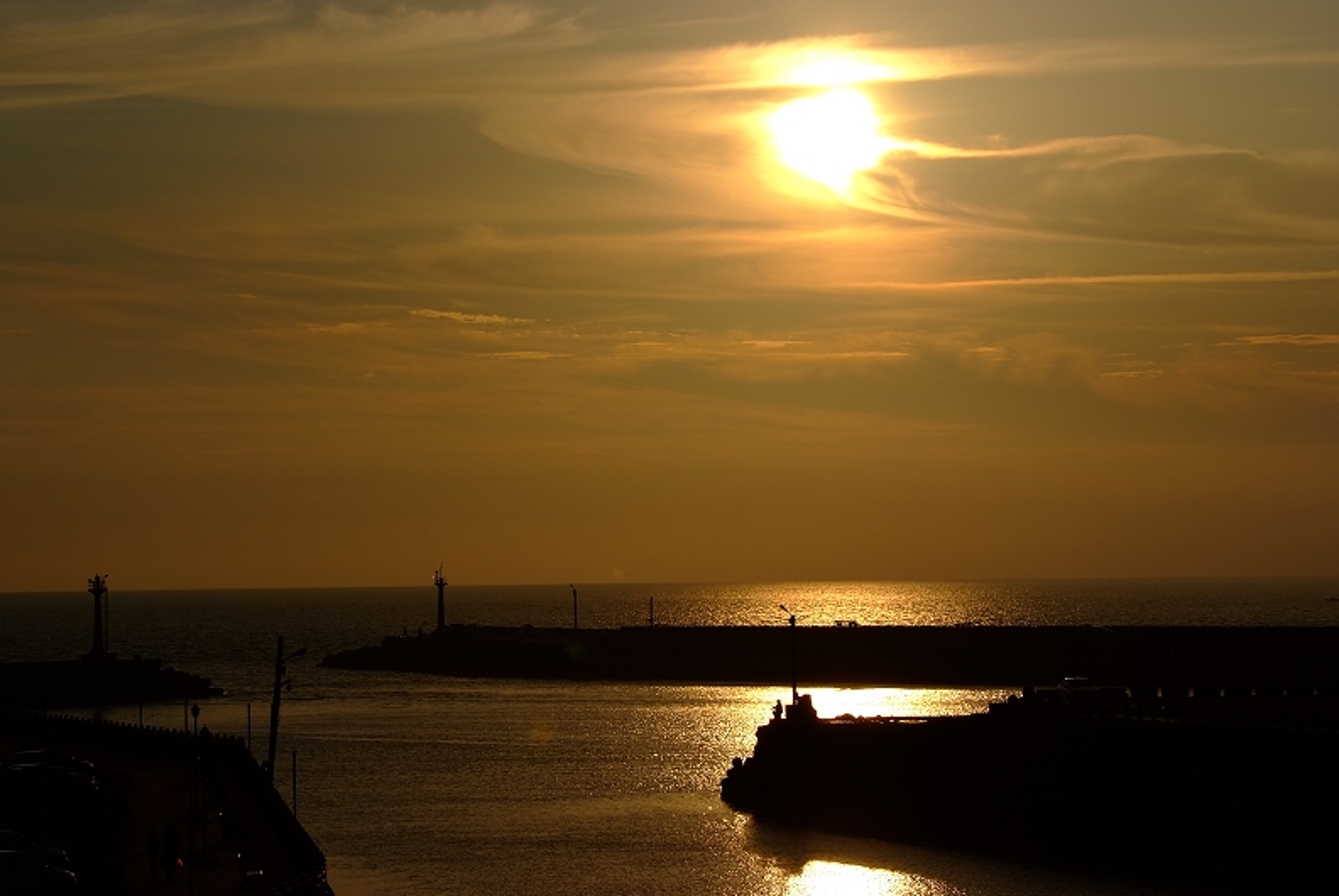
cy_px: 445
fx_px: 3947
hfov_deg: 19.3
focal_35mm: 106
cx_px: 670
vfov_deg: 13.0
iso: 100
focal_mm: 70
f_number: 10
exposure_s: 1/1250
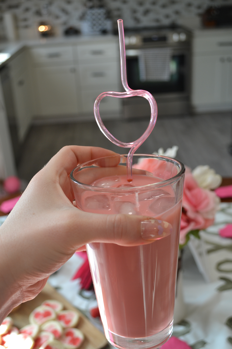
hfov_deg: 30.8
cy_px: 174
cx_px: 116
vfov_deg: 45.0
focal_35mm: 44
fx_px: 420
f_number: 5.6
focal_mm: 29
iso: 400
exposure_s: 1/125
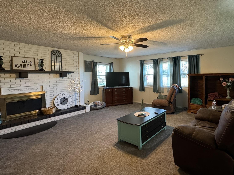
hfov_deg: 82.8
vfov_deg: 68.5
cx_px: 148
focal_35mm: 19
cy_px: 78
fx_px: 128
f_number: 2.2
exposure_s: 1/60
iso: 250
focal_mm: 2.22
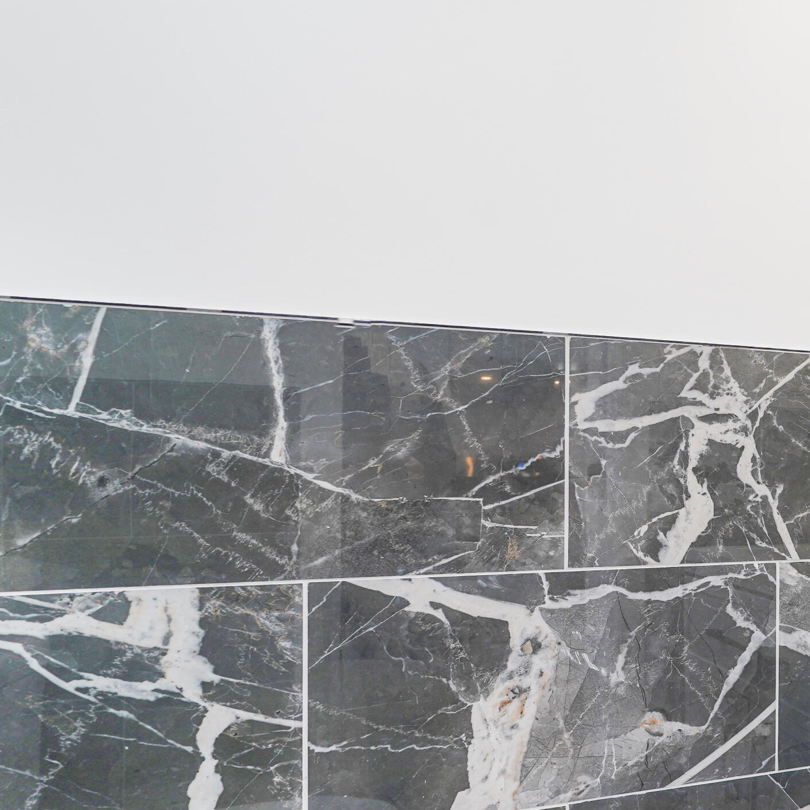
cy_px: 466
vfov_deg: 55.4
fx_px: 768
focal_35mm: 29
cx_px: 688
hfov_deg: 50.9
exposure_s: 1/25
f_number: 4
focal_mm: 16
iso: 50
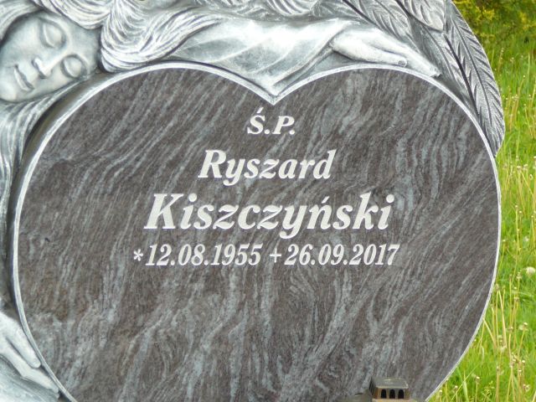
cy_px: 201
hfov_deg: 16.7
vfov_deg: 12.6
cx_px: 268
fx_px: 1827
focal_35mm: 118
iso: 80
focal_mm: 17.6
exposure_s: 1/125
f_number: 3.9
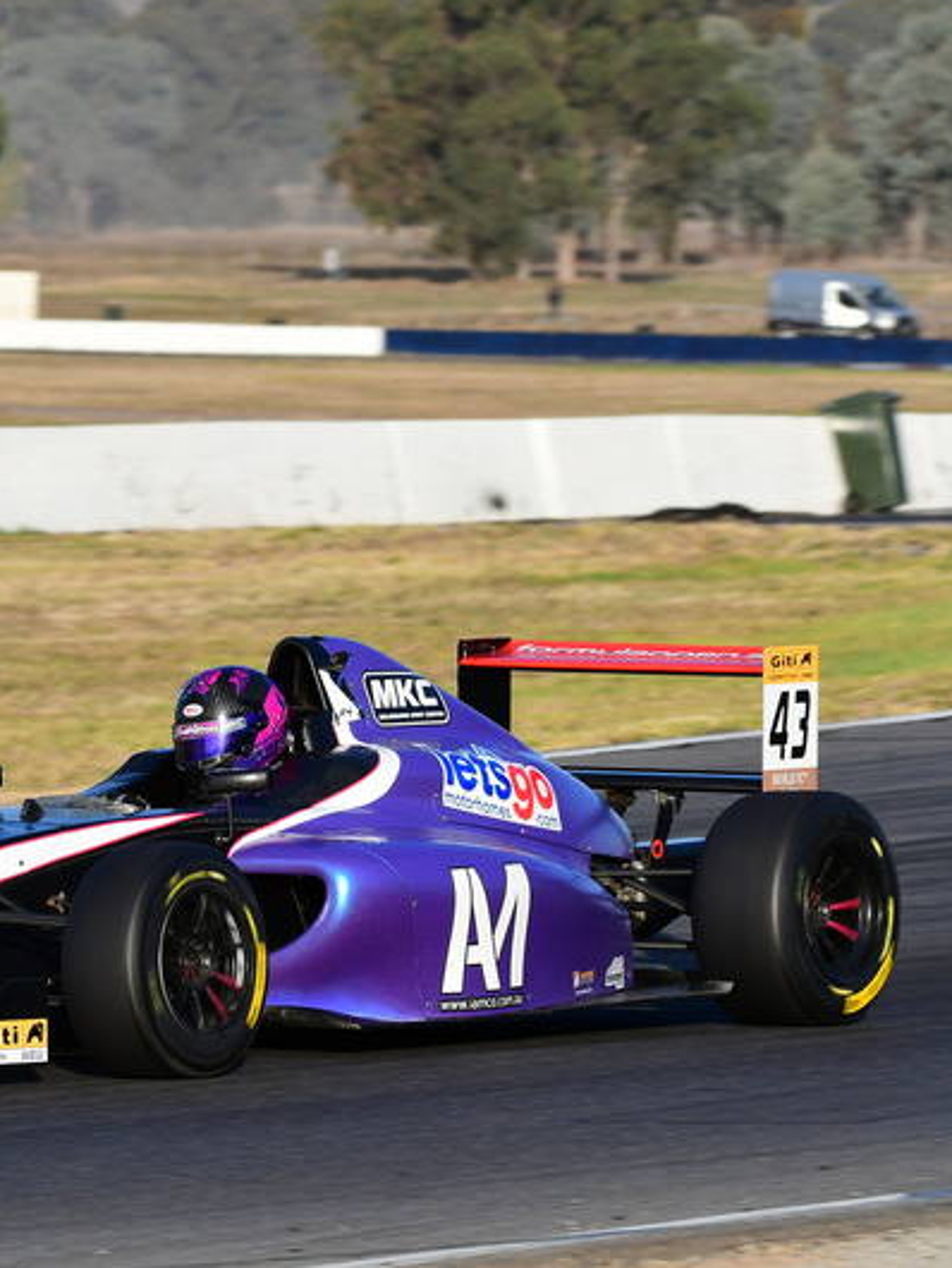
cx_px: 55
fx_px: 15938
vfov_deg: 4.6
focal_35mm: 435
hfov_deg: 3.4
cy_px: 633
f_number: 10
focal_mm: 200
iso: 500
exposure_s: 1/640
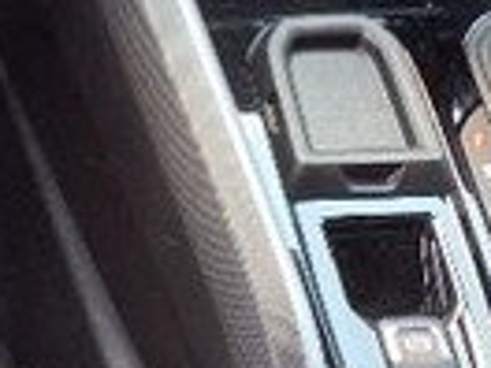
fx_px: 2326
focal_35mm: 164
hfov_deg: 11.4
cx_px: -316
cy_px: -164
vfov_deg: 8.9
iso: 50
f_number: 1.9
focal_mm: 3.58
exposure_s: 1/60.2
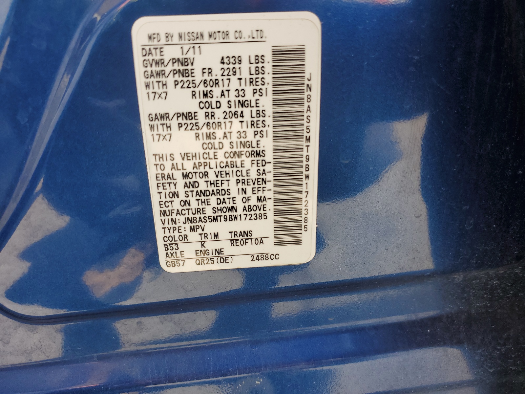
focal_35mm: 26
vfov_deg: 53.1
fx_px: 394
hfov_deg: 67.3
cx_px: 262
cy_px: 197
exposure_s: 1/385
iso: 50
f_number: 1.5
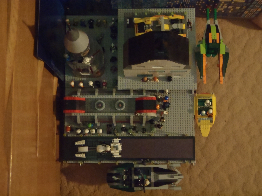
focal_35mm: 42
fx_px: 318
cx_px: 131
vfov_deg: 34.3
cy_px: 98
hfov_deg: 44.8
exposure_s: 1/8
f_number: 4.3
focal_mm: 7.57
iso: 800
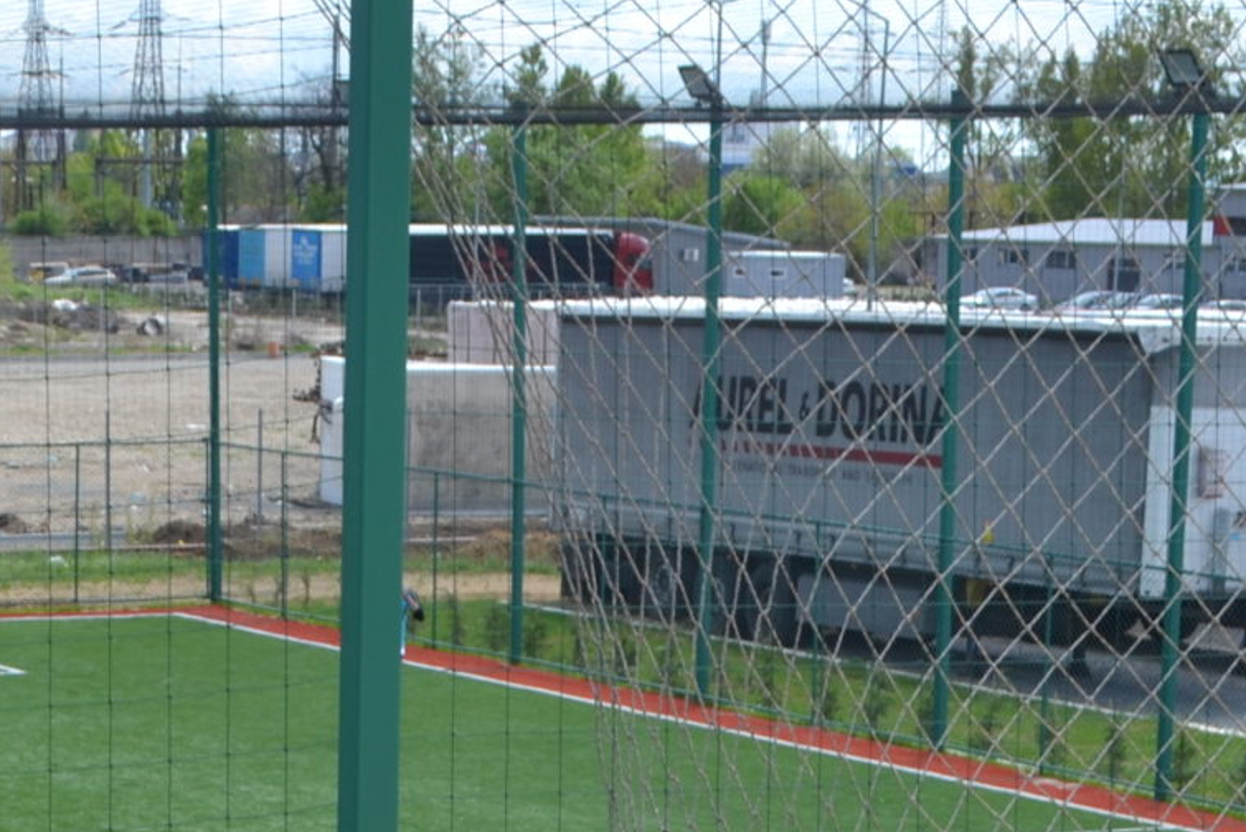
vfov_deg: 10.7
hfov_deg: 16.6
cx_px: 236
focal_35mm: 122
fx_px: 4224
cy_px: 1394
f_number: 6.3
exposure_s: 1/160
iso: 100
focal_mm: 24
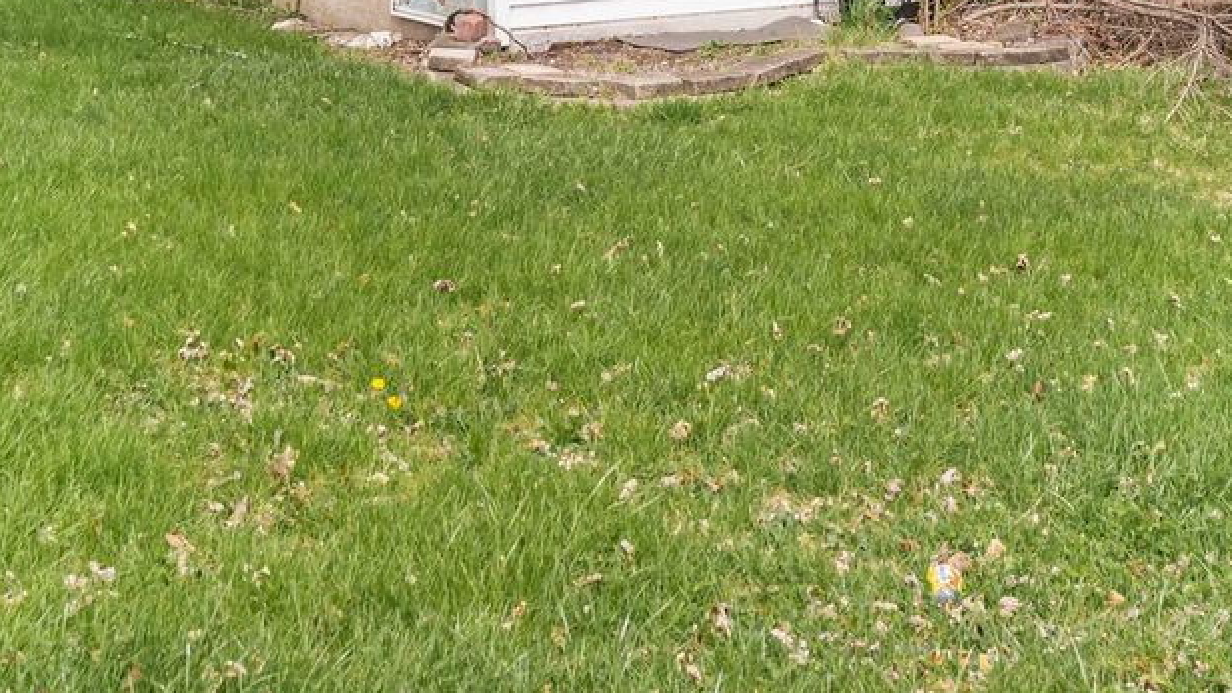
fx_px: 2156
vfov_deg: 16.6
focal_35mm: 66
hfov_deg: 31.8
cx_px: 463
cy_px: -351
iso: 320
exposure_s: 1/160
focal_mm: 24
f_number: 9
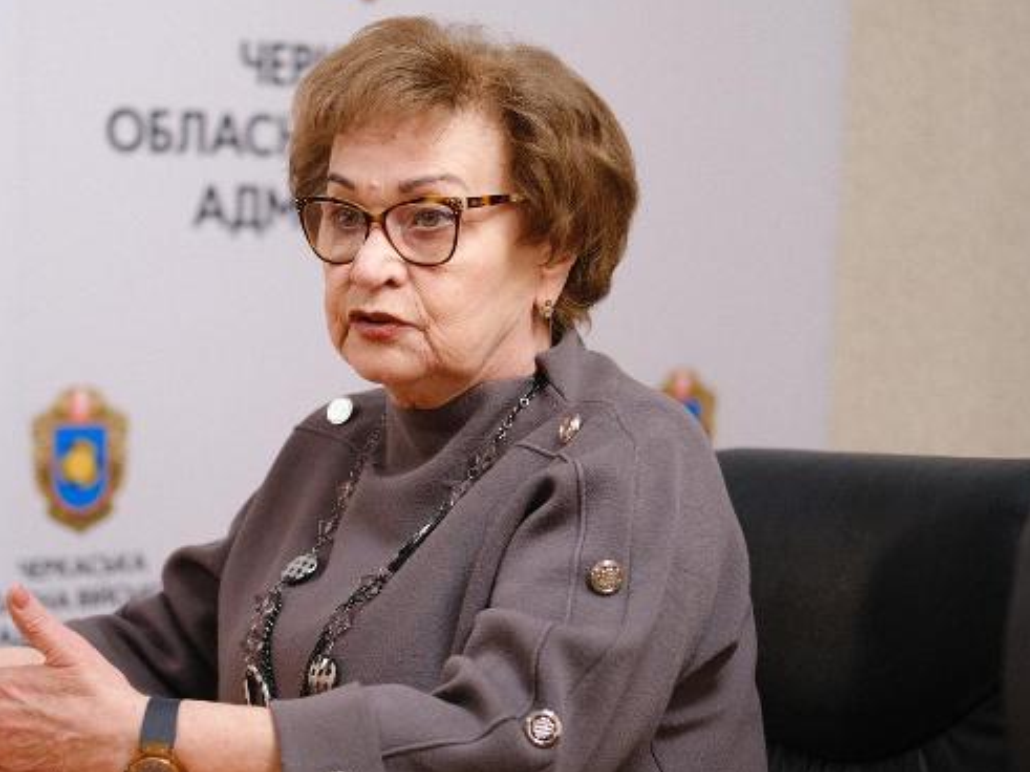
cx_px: 315
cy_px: 402
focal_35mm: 83
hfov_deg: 23.4
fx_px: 2469
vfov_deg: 17.8
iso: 160
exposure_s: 1/100
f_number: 2
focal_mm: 35
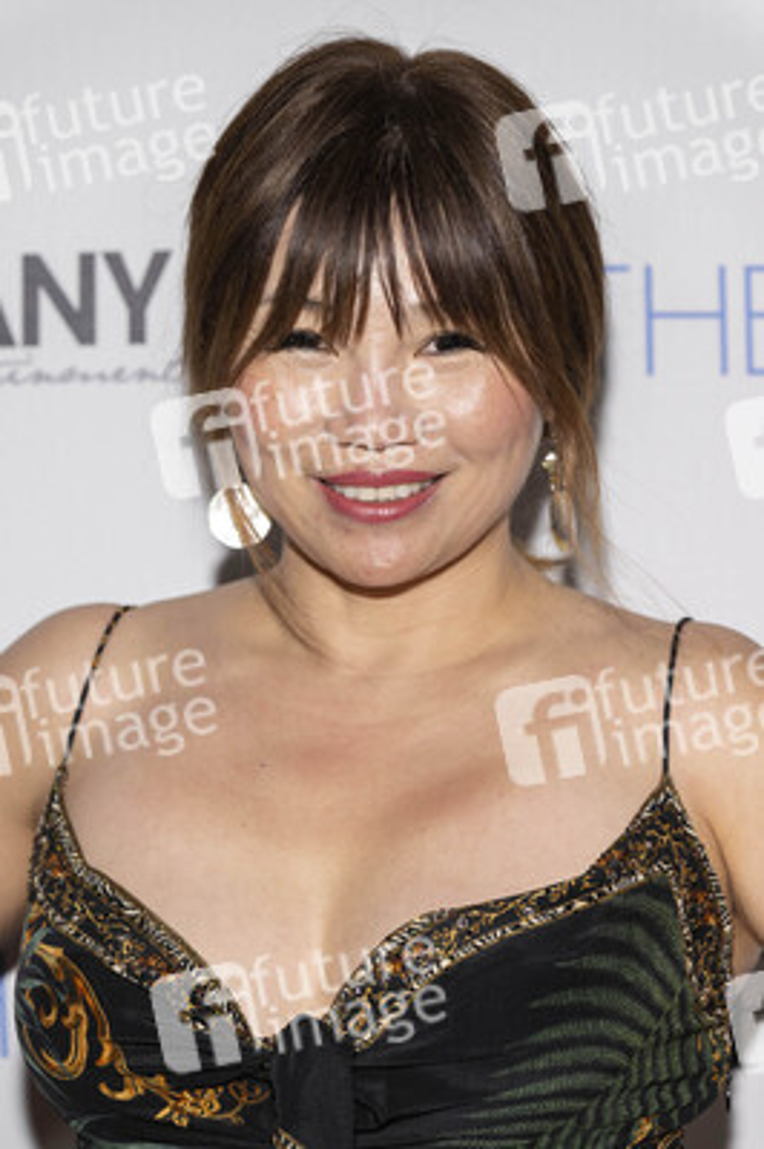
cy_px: 574
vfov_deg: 17.1
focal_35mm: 120
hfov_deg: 11.4
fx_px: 3826
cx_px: 382
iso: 800
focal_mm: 120
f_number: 5.6
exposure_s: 1/200
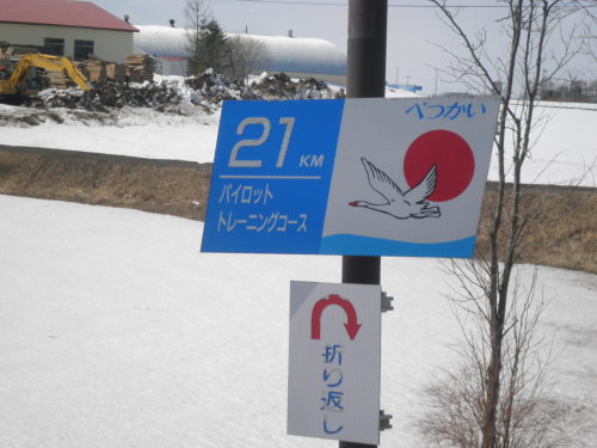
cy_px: 224
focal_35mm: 87
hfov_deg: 22.5
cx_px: 298
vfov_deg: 17.0
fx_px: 1500
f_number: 13.9
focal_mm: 15.4
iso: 64
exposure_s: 1/125
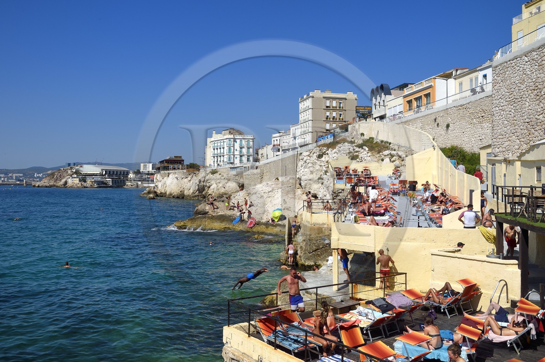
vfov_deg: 41.0
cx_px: 272
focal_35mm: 32
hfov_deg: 58.8
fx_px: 484
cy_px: 181
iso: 200
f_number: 18
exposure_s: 1/320
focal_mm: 32
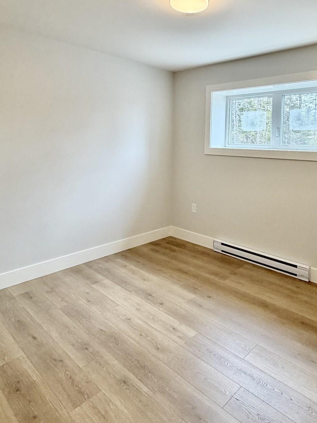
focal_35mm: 24
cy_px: 162
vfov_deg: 70.6
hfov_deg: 56.5
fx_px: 293
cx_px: 187
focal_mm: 2.22
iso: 250
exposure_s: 1/120
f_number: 2.2
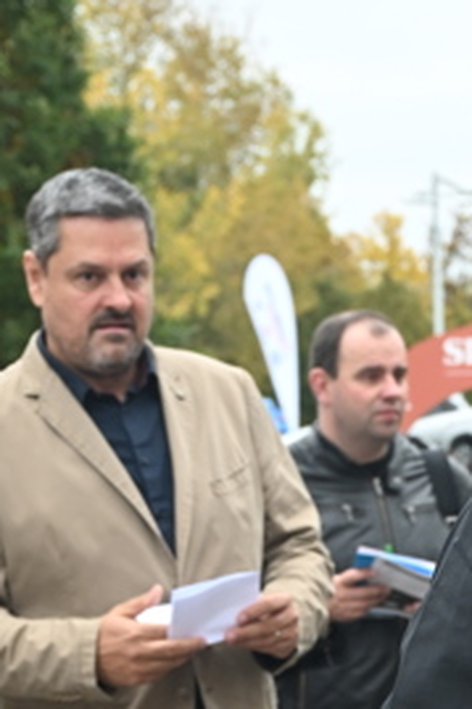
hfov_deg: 8.5
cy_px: 1145
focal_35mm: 158
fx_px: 3111
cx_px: 649
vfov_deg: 12.2
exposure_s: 1/250
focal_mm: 41
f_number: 5
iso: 400
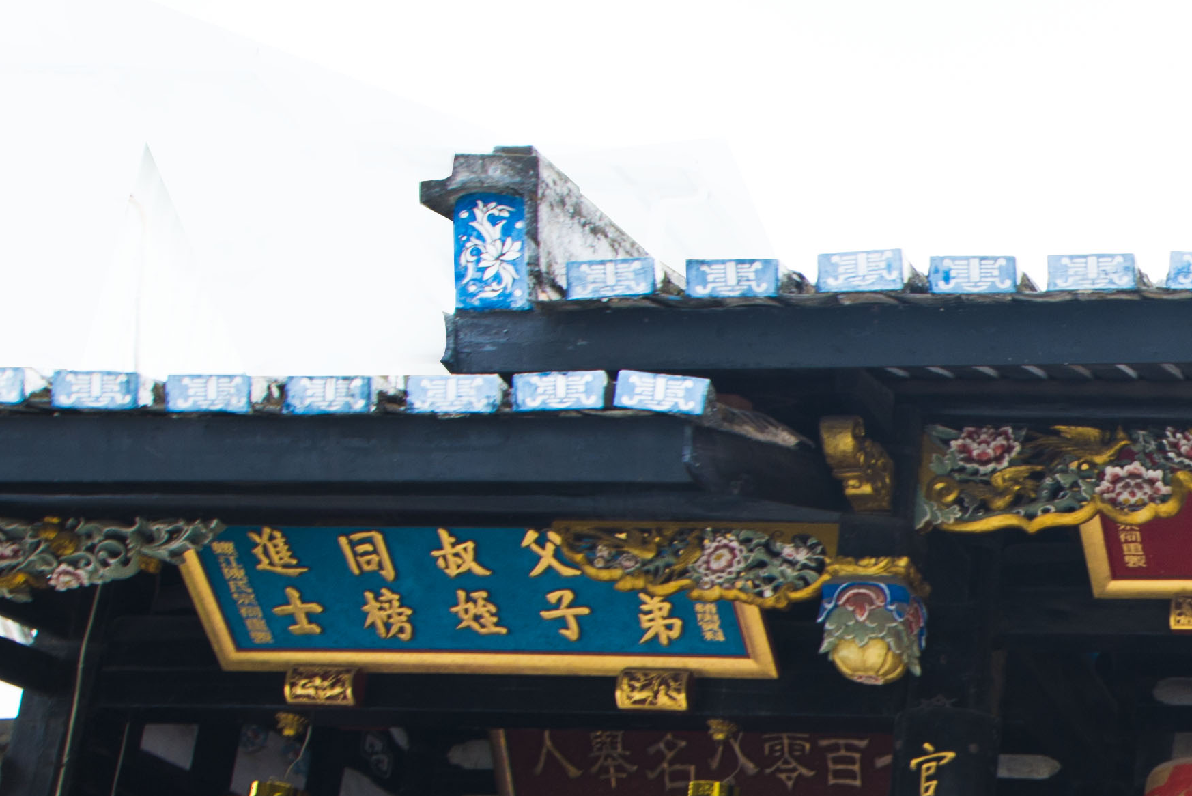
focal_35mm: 59
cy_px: 981
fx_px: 1954
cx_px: 1649
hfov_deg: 27.0
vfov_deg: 21.2
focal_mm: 14
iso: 100
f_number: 5.6
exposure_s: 1/60
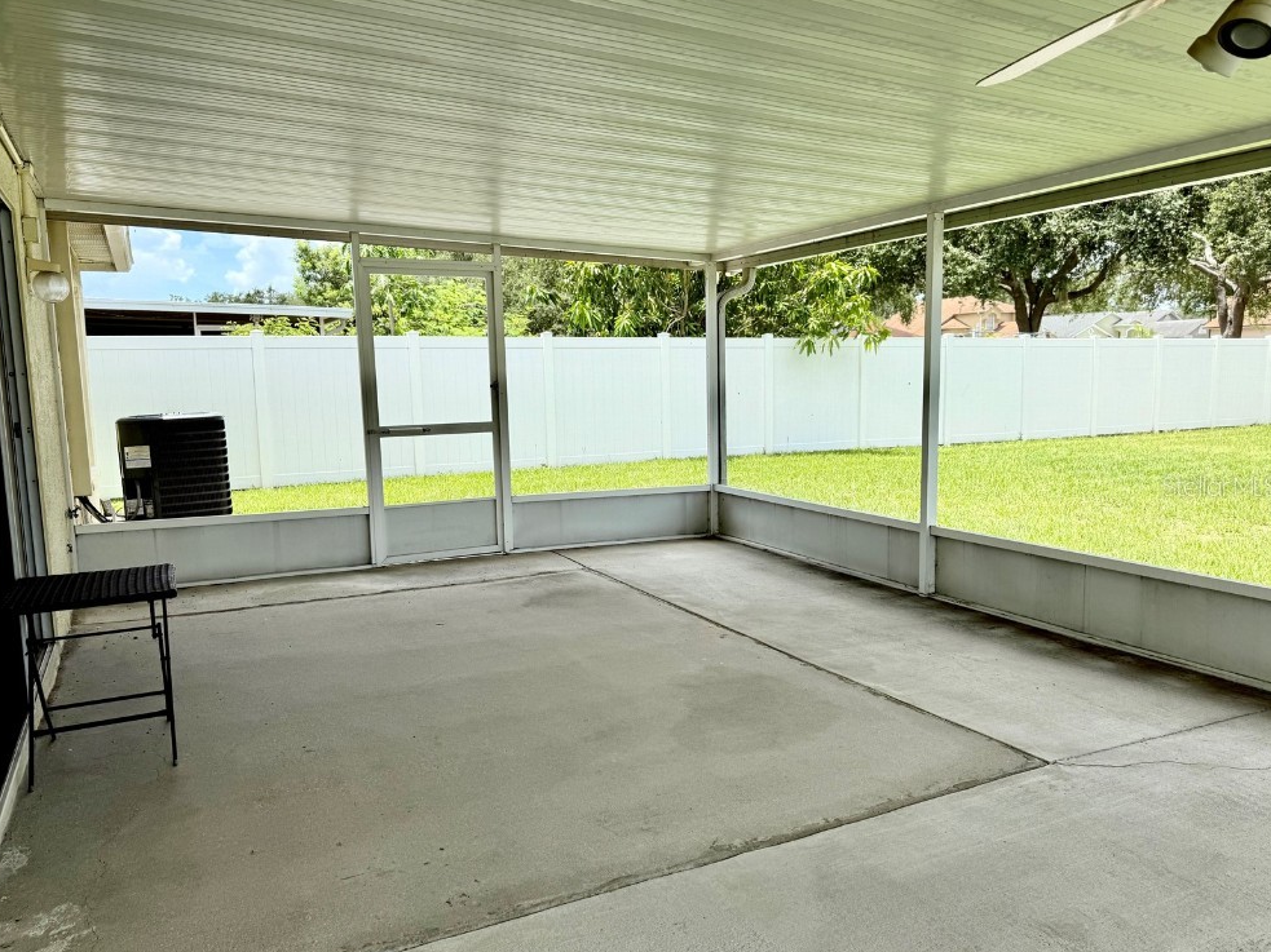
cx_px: 622
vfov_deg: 54.9
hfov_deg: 69.4
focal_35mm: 25
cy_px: 486
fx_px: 918
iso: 80
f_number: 1.78
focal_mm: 6.76
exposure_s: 1/1585
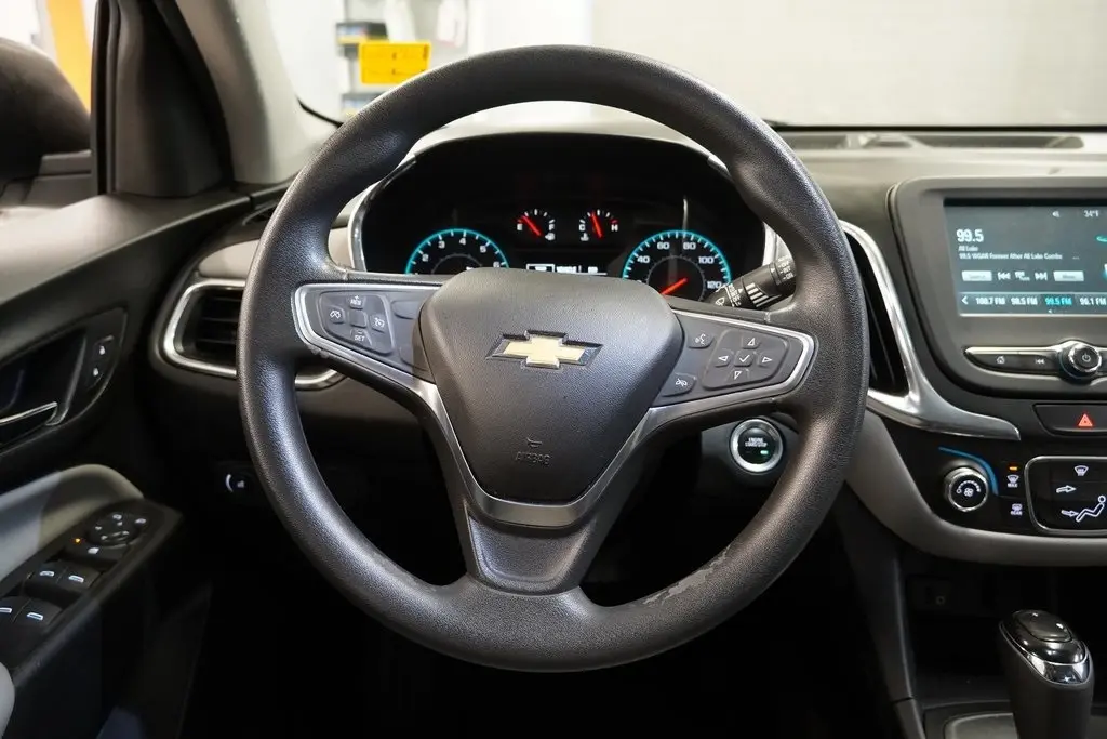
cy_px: 370
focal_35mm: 27
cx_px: 554
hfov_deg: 67.4
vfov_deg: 47.9
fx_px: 830
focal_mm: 18
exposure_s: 1/30
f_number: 3.5
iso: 4000
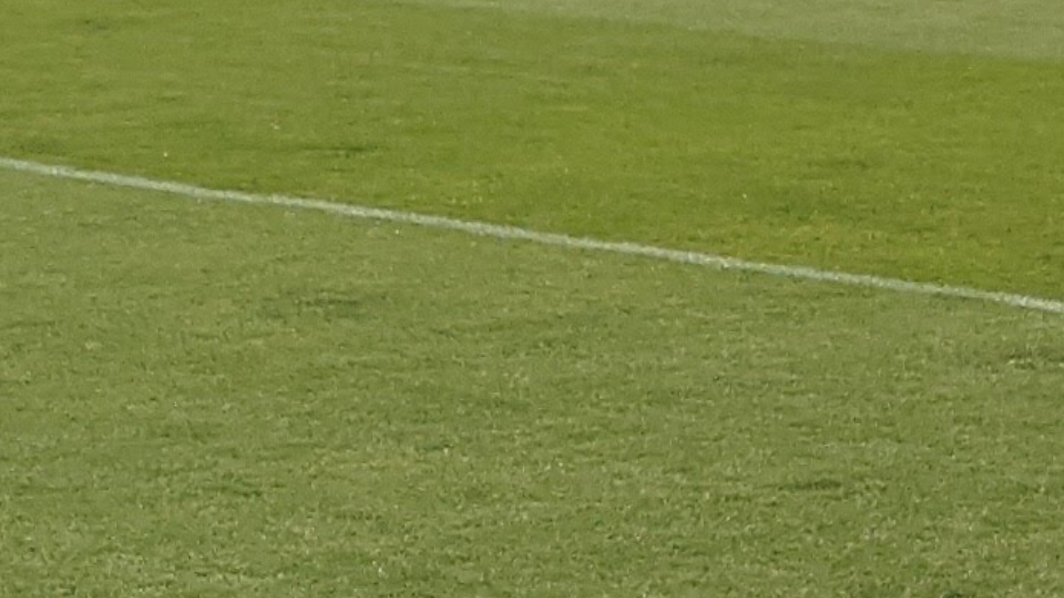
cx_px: 882
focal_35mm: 171
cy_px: 889
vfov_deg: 7.0
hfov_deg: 12.5
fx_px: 4823
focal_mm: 4.44
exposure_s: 1/3906
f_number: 1.8
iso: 61
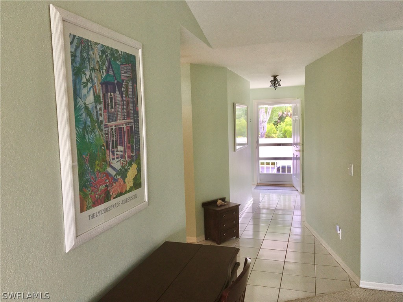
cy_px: 151
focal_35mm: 29
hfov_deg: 61.7
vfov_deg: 48.2
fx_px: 338
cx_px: 202
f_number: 2.2
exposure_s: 1/60
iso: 32
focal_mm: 4.15
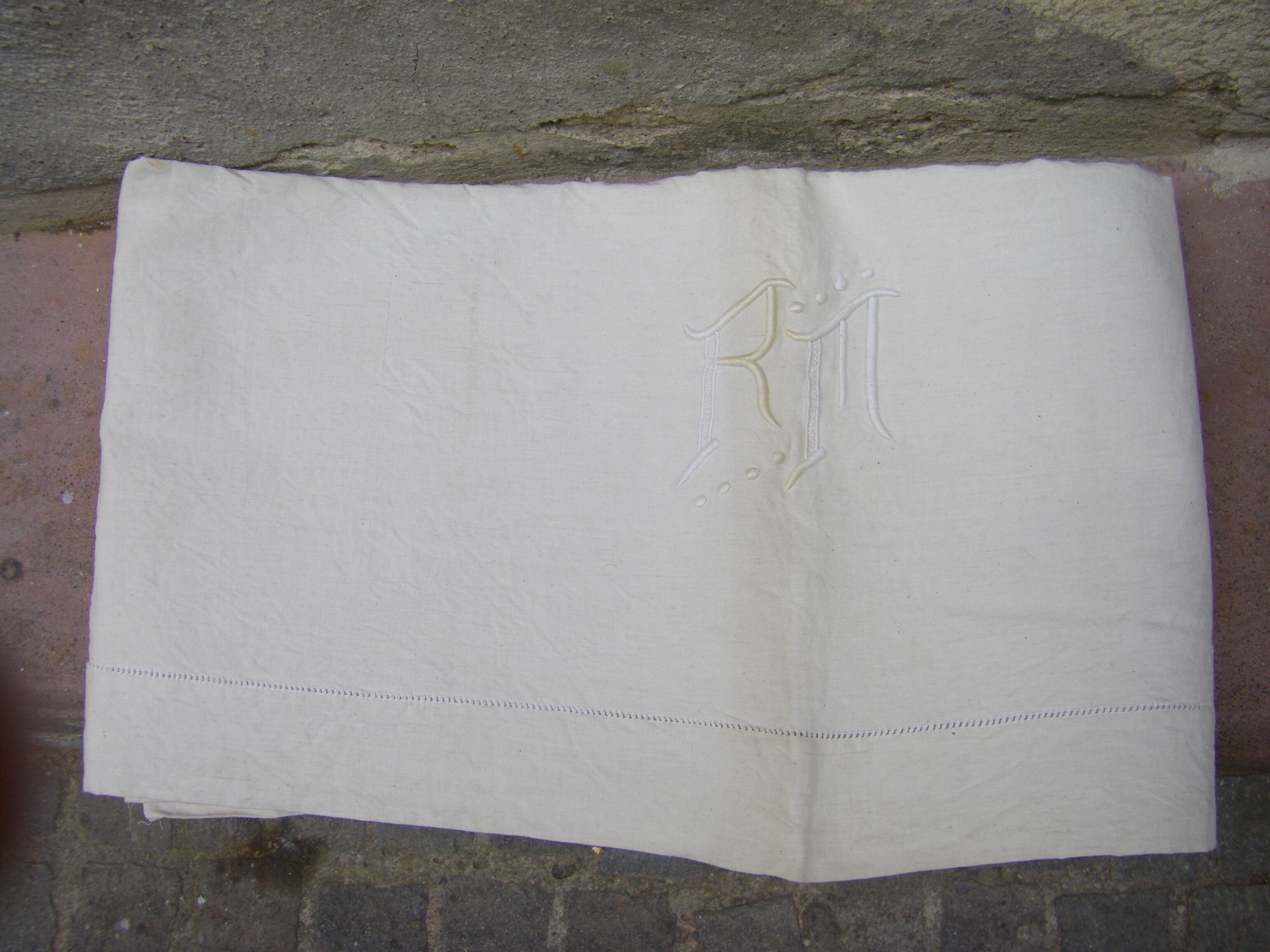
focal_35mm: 38
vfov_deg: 37.7
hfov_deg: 49.0
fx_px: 1394
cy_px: 476
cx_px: 635
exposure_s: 1/100
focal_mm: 6.3
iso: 80
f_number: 3.5
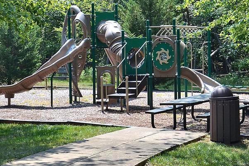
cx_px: 146
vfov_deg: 15.8
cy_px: 37
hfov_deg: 23.6
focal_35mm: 86
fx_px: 595
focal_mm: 24
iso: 400
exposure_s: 1/400
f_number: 10
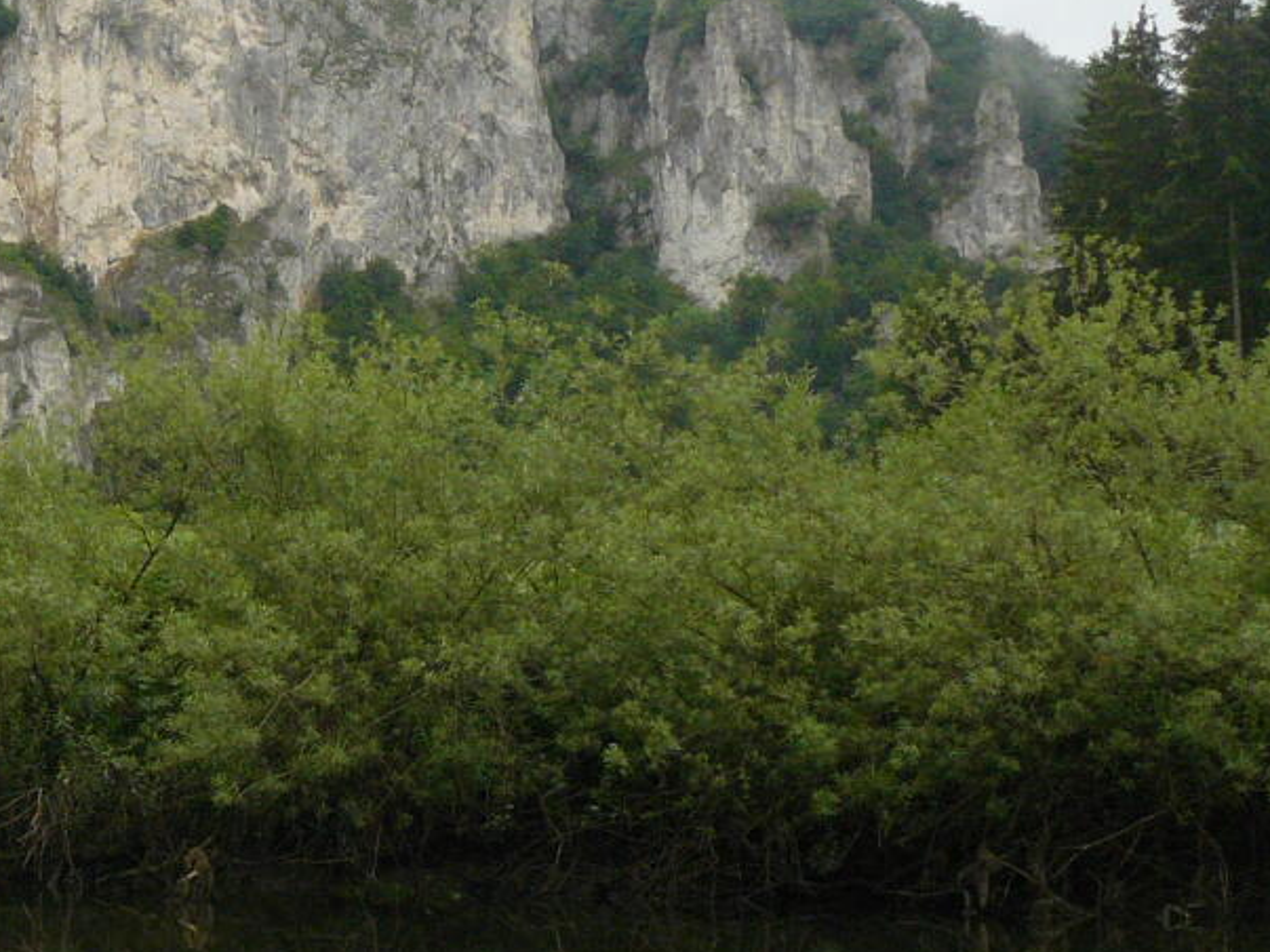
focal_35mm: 86
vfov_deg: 17.2
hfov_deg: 21.6
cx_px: -126
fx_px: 3155
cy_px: 451
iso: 200
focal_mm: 6
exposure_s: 1/250
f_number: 5.6
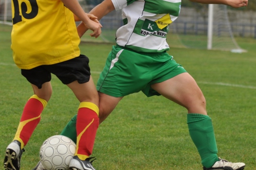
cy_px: 70
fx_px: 1137
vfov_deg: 8.6
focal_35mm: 160
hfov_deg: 12.8
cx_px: 171
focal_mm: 70
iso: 200
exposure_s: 1/1000
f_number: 4
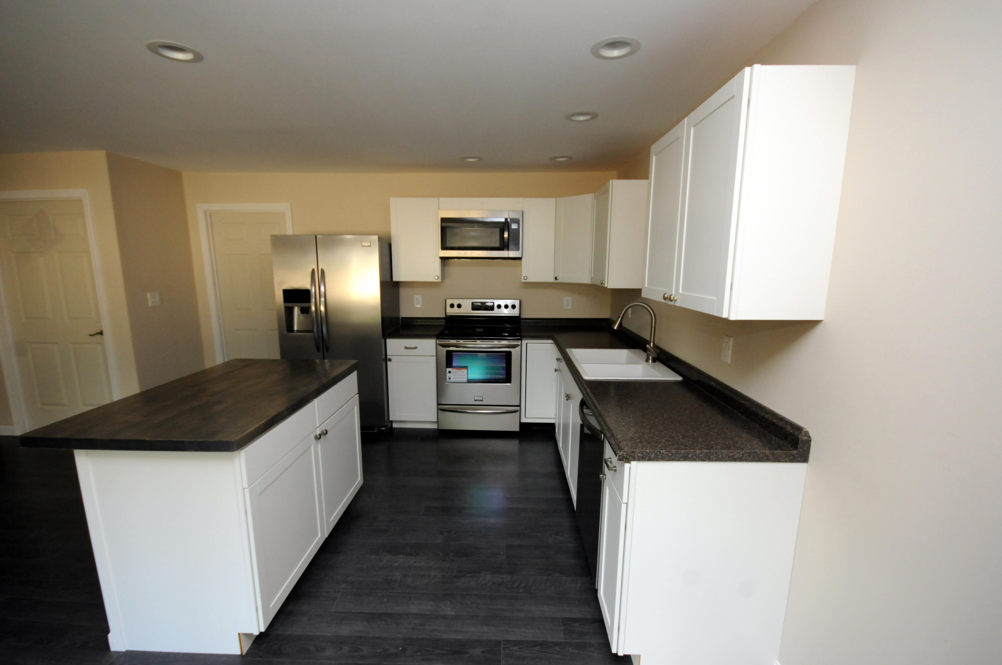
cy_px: 332
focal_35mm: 15
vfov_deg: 77.2
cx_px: 501
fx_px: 417
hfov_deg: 100.5
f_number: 6.7
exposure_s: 1/60
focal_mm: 10
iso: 800
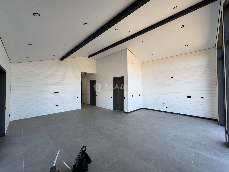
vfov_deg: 85.7
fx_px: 93
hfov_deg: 102.1
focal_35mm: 14
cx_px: 114
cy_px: 86
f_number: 2.2
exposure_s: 1/99
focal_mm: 2.22
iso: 40
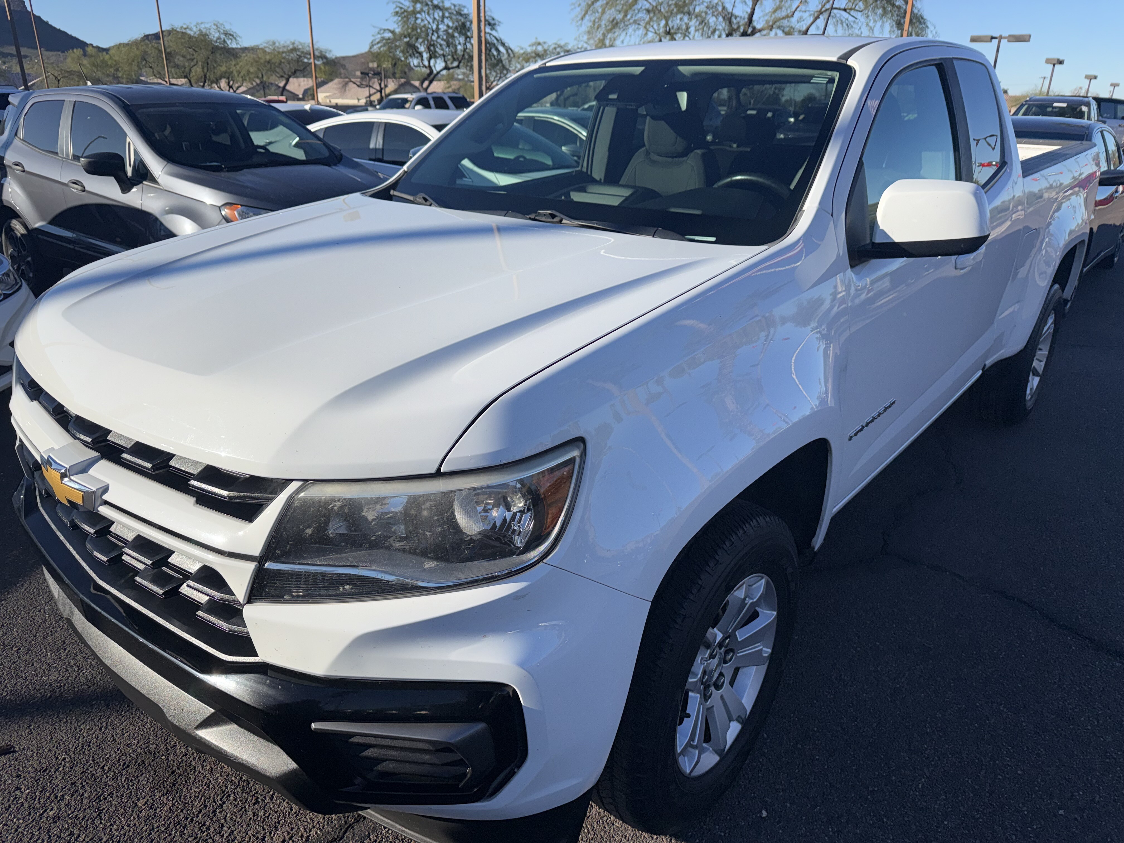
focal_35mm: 24
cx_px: 562
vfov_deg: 56.8
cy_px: 422
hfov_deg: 71.6
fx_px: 779
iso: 64
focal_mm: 6.76
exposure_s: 1/4975
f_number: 1.78
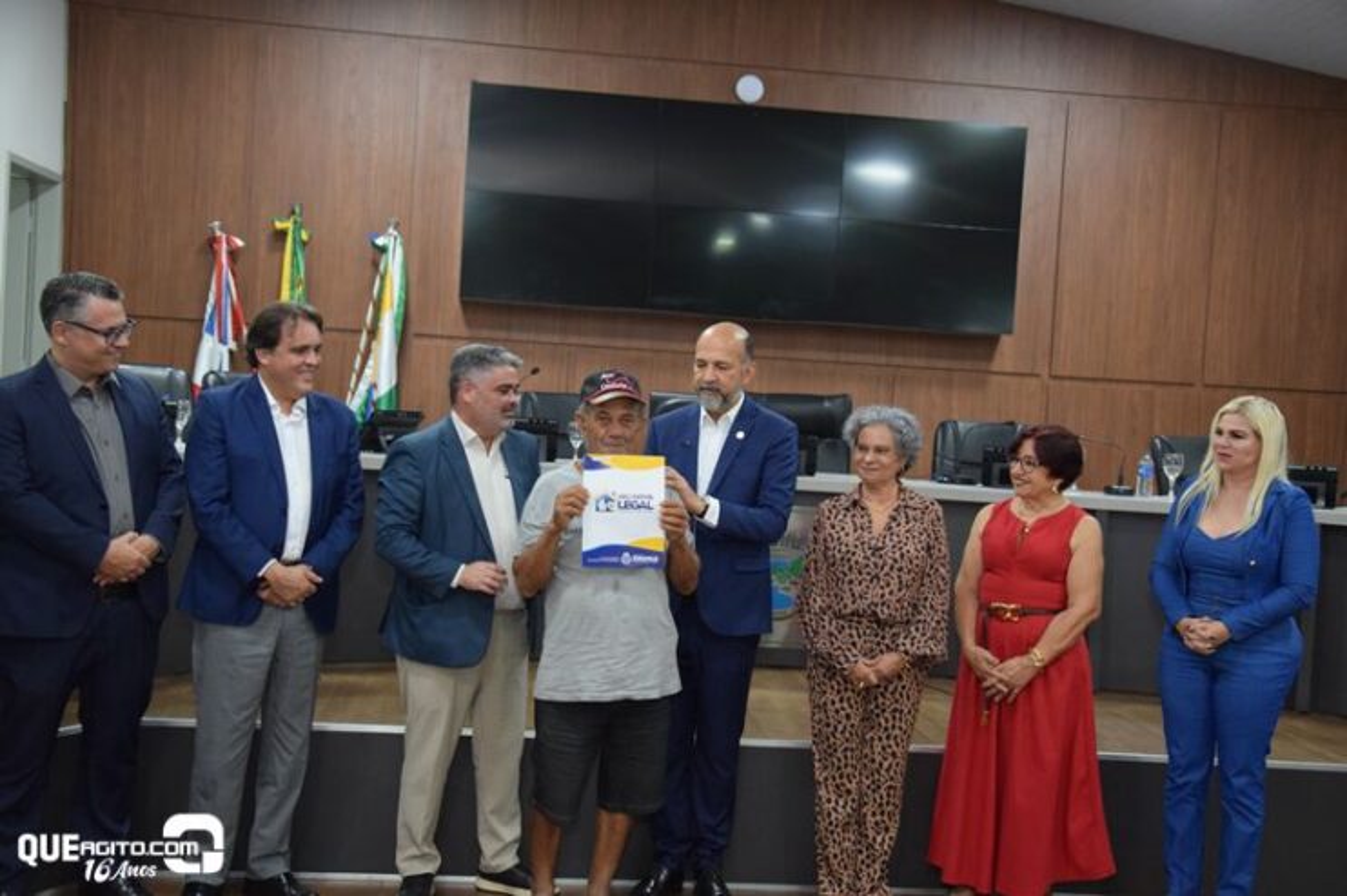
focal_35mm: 42
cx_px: 674
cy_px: 448
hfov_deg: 46.4
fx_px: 1571
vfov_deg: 31.9
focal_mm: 28
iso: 1800
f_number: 4
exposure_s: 1/60
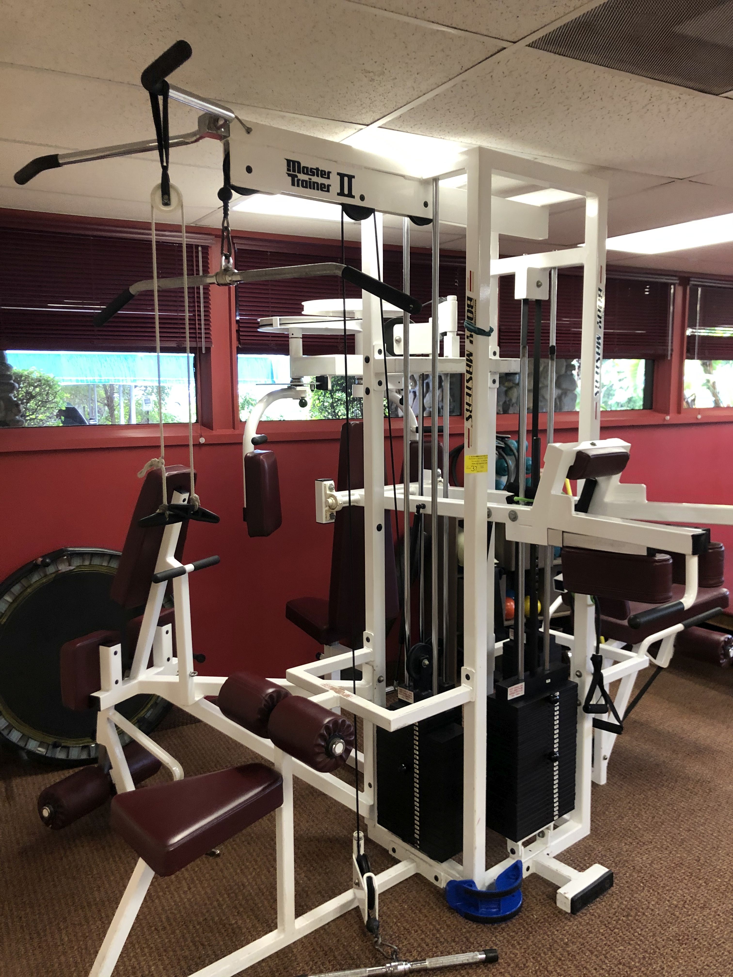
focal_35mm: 28
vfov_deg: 63.4
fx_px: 791
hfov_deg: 49.7
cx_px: 366
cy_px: 488
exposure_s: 1/15
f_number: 1.8
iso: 64
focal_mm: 4
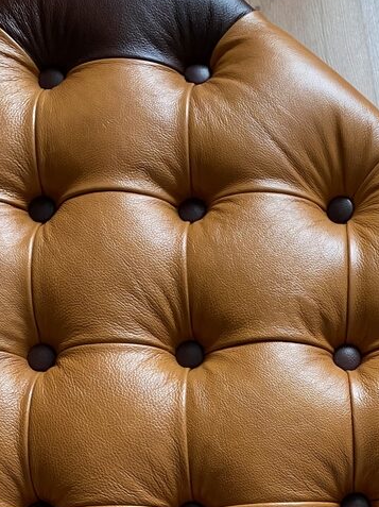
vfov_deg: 32.9
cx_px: 315
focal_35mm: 55
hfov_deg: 25.9
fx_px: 804
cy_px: 473
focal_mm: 4.25
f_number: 1.8
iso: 200
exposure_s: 1/60
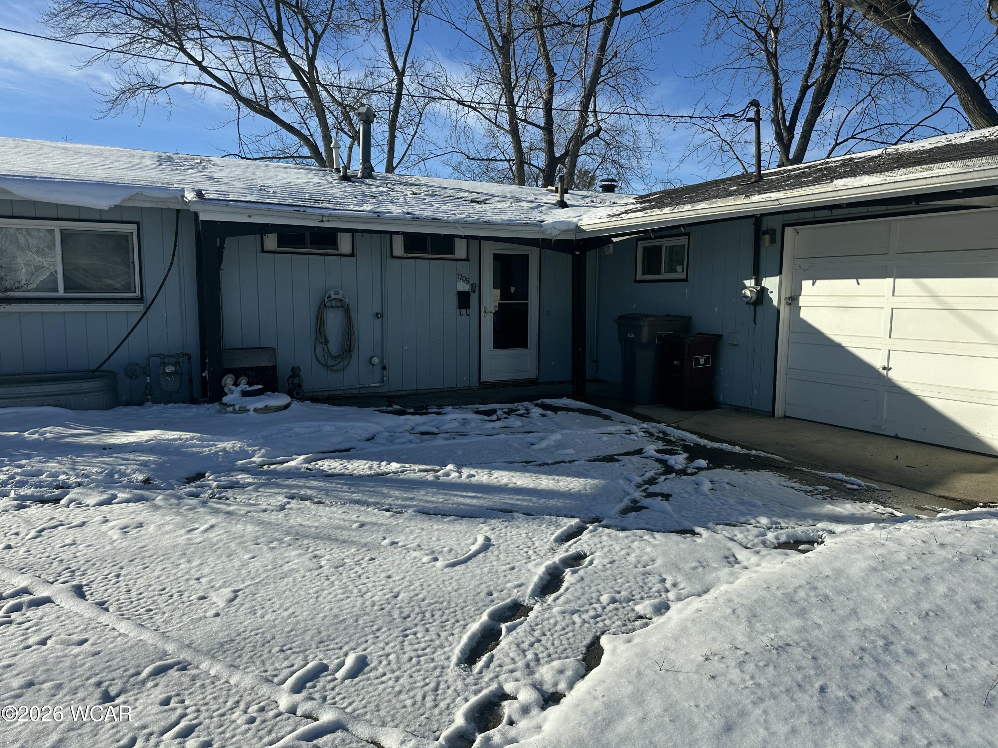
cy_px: 374
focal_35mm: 24
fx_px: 692
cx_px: 499
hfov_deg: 71.6
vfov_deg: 56.8
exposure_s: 1/5848
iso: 80
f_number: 1.78
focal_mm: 6.86
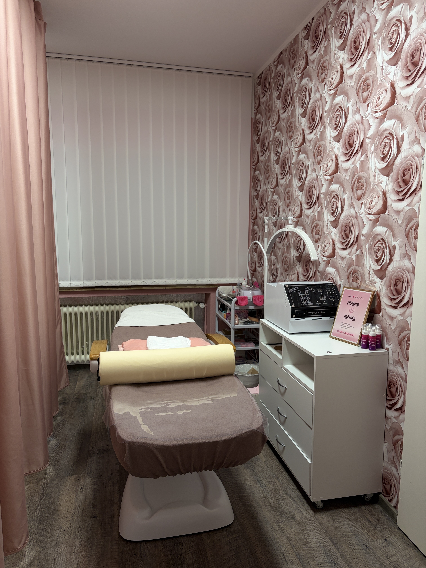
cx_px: 213
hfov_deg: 53.1
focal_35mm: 26
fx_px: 427
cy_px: 284
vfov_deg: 67.3
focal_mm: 5.96
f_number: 1.6
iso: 80
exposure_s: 1/100
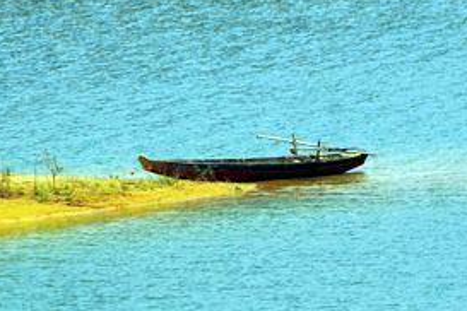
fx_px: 9988
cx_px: 265
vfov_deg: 1.8
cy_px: 248
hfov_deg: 2.7
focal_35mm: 770
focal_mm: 200
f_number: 8
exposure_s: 1/350
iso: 100
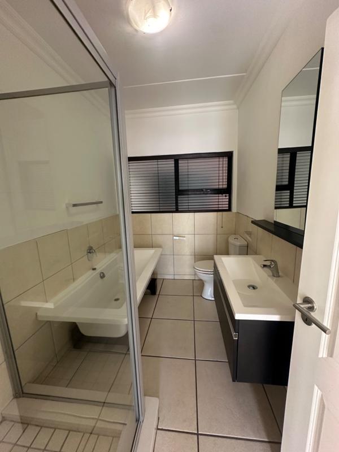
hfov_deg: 85.7
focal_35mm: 14
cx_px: 170
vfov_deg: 102.1
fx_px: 183
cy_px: 226
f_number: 2.2
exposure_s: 1/50
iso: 250
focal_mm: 2.22
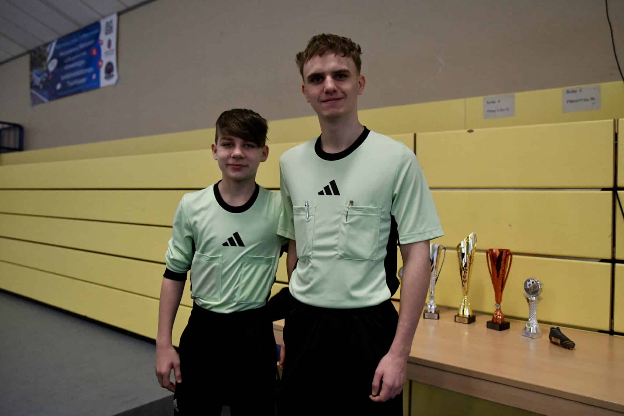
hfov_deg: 65.5
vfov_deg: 46.4
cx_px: 312
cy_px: 208
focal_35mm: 28
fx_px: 485
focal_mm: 28
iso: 8000
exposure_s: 1/1600
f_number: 2.8
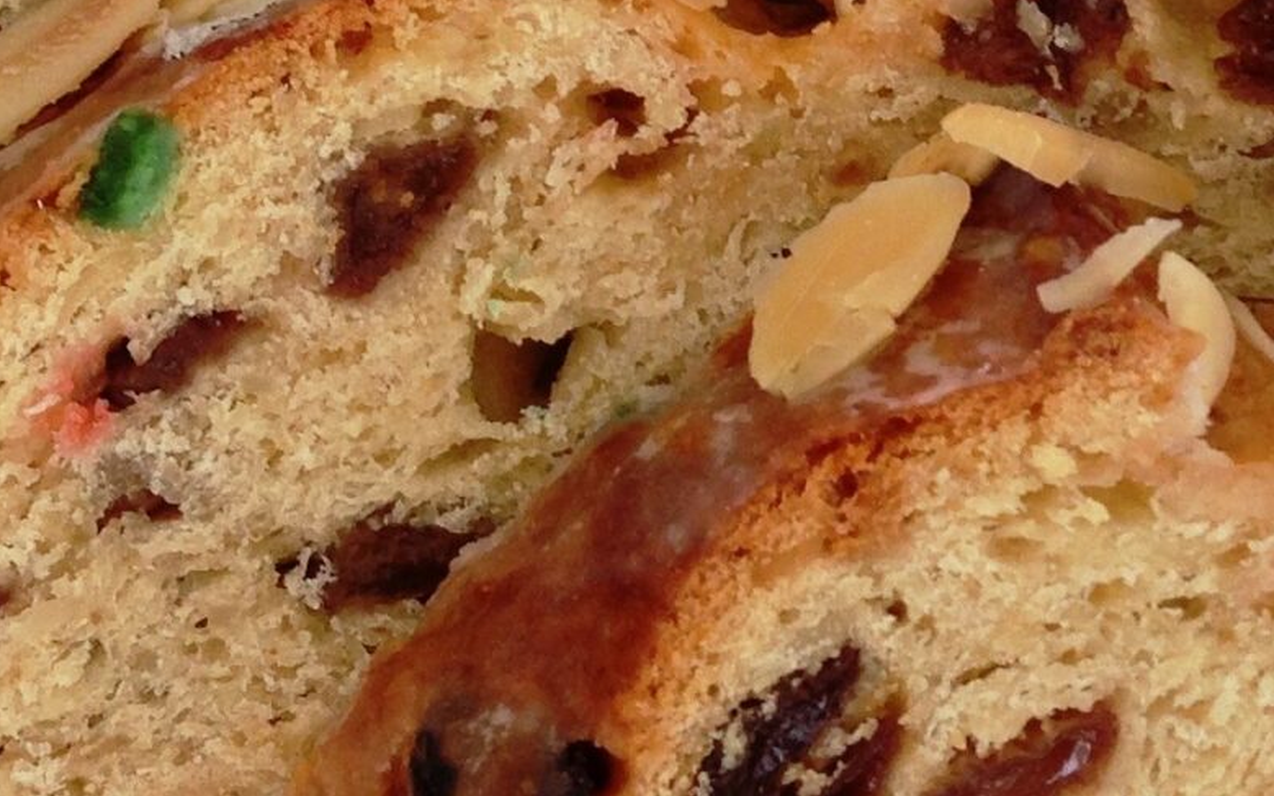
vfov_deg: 11.1
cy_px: -275
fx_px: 3993
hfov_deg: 18.0
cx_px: 937
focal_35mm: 115
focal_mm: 4.13
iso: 64
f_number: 2.4
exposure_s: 1/120
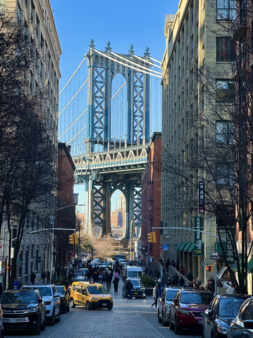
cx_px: 126
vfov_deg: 25.3
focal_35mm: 77
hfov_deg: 19.1
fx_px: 750
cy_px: 169
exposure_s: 1/186
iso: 32
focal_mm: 9
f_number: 2.8
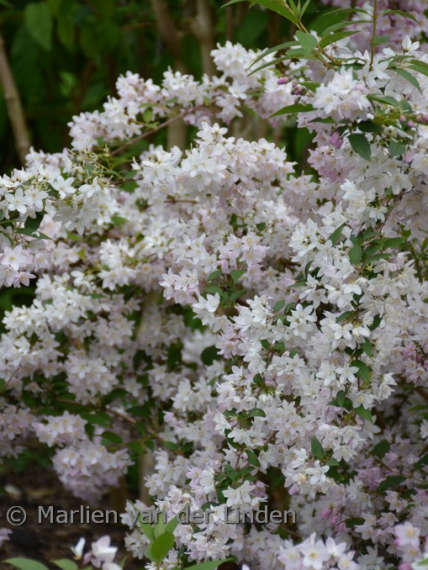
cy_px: 286
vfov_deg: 10.1
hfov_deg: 7.6
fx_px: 3229
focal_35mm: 196
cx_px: 153
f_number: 5.6
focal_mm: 90
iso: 200
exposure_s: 1/500
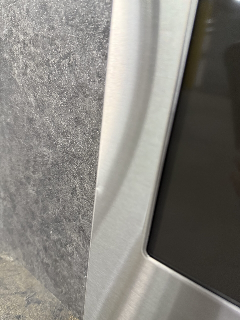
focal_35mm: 24
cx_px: 120
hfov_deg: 56.8
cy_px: 160
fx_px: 222
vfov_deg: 71.6
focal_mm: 6.76
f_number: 1.78
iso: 500
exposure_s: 1/60
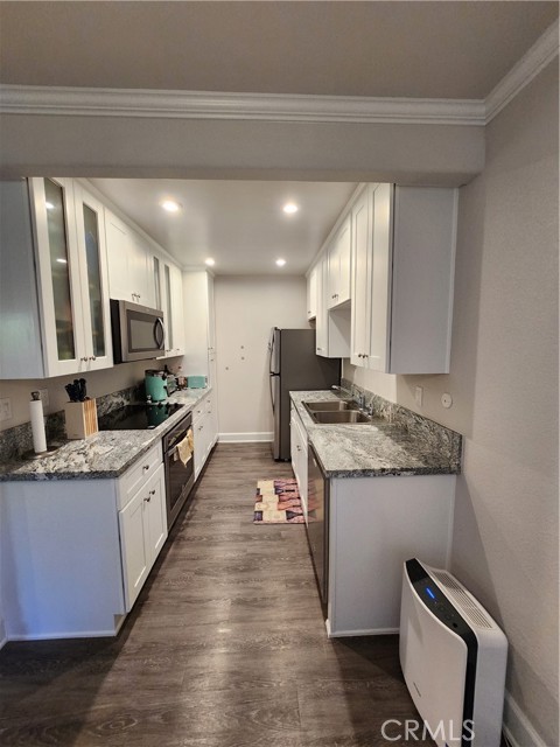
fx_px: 280
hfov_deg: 89.9
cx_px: 280
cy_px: 374
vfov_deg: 106.2
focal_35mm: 13
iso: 200
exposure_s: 1/60
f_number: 2.2
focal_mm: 1.74
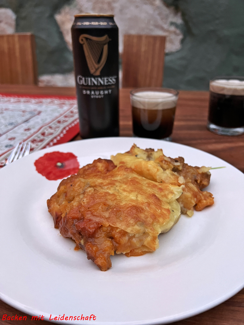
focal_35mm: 26
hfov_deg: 53.1
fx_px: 244
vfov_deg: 67.3
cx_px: 122
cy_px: 162
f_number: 1.5
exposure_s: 1/54
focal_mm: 5.7
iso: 500
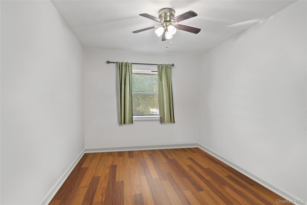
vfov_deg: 67.4
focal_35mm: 18
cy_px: 102
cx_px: 154
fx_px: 153
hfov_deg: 90.0
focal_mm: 12
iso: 100
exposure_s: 6
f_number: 8
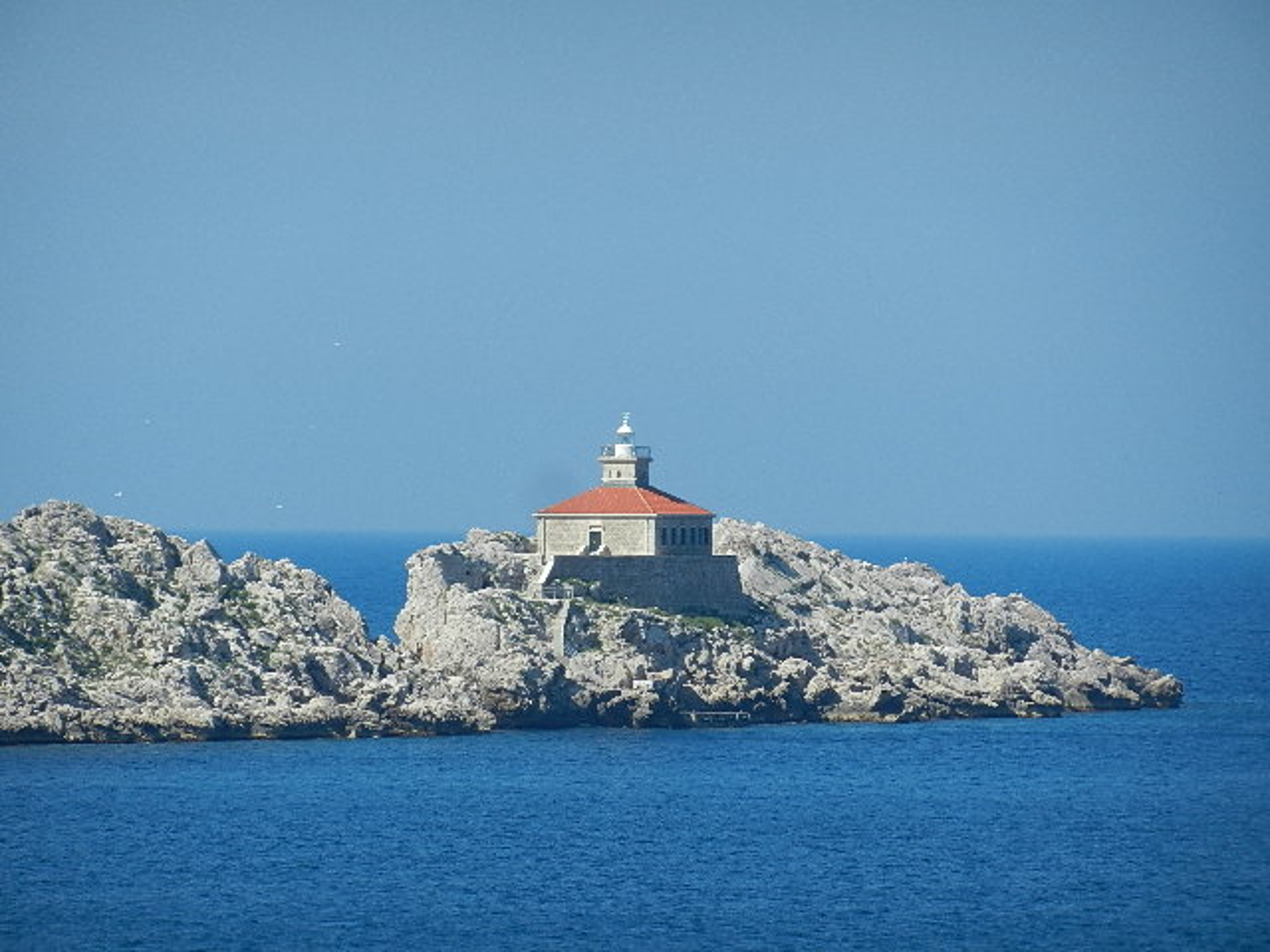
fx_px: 12401
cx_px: 635
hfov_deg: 5.9
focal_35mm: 338
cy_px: 476
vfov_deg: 4.4
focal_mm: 60.8
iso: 160
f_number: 5.3
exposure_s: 1/800
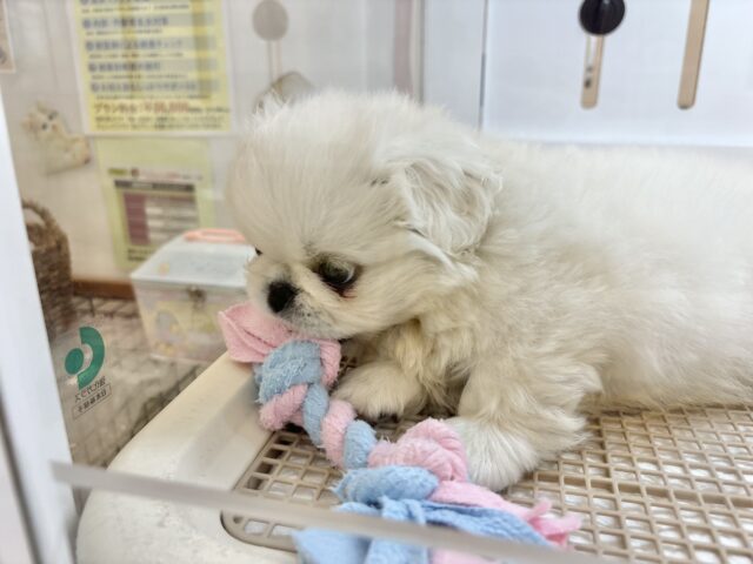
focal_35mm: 26
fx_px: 566
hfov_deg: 67.3
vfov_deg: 53.1
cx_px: 376
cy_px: 282
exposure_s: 1/100
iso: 64
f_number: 1.6
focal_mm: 5.96
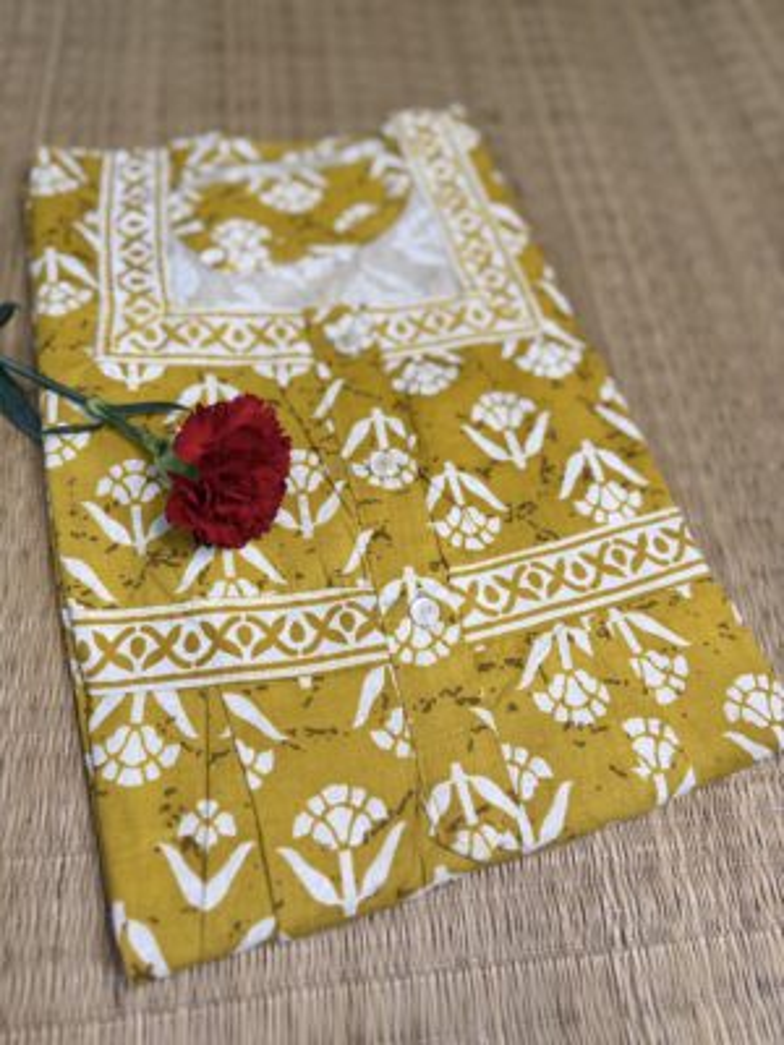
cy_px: 522
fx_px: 725
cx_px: 392
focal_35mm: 24
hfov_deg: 56.8
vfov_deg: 71.6
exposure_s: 1/50
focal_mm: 6.76
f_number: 1.78
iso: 200
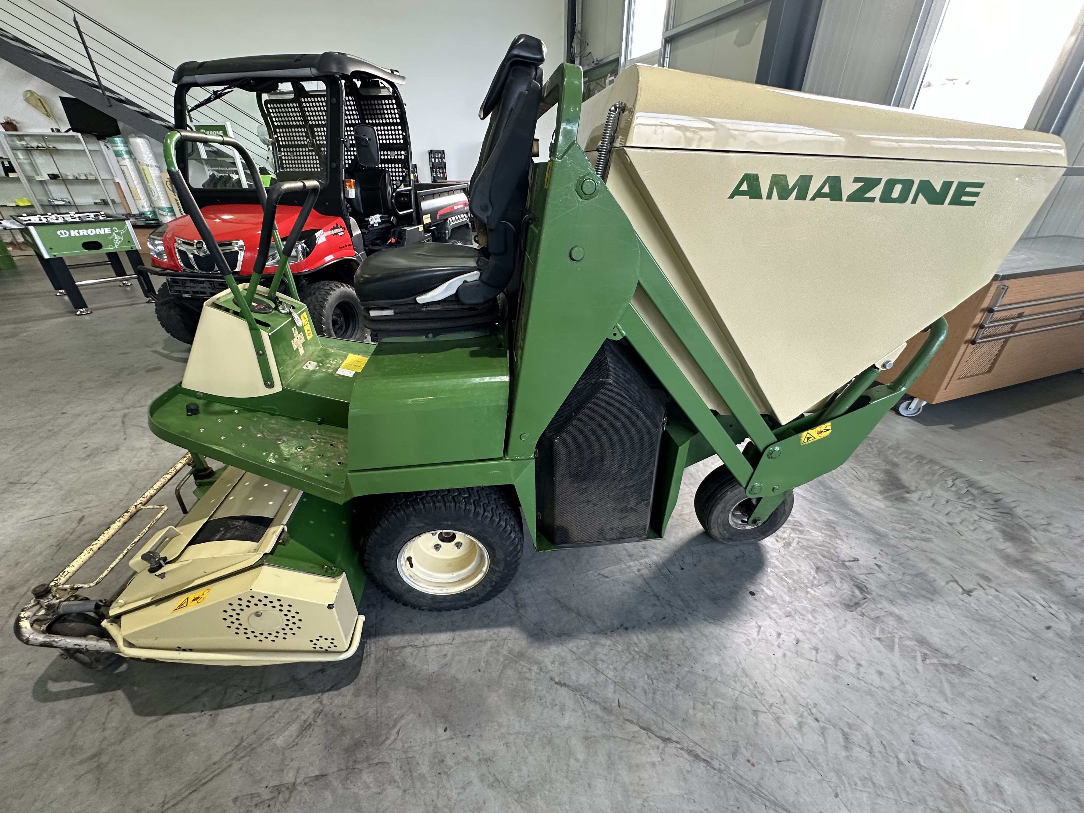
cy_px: 406
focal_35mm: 14
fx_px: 438
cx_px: 542
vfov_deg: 85.7
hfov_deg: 102.1
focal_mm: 2.22
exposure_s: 1/50
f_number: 2.2
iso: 200
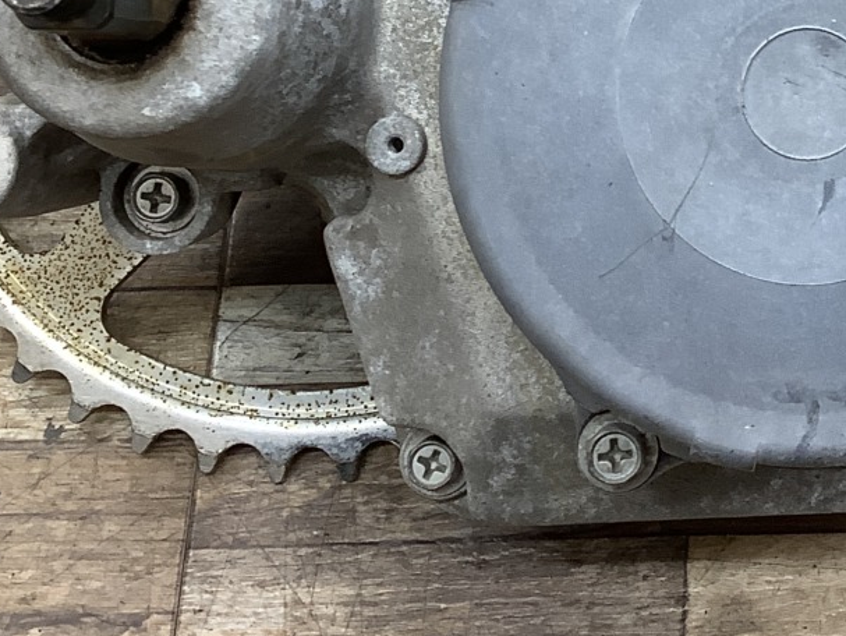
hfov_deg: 22.3
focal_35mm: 84
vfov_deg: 17.2
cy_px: -9
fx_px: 2054
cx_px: 859
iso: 125
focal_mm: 3.3
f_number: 2.4
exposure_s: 1/50
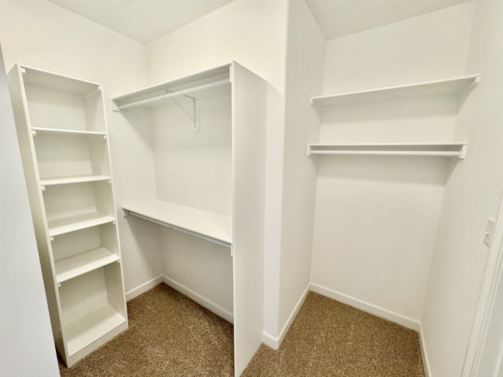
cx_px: 252
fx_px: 203
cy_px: 188
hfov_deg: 102.1
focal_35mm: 14
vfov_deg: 85.7
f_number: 2.2
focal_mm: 2.22
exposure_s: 1/120
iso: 250
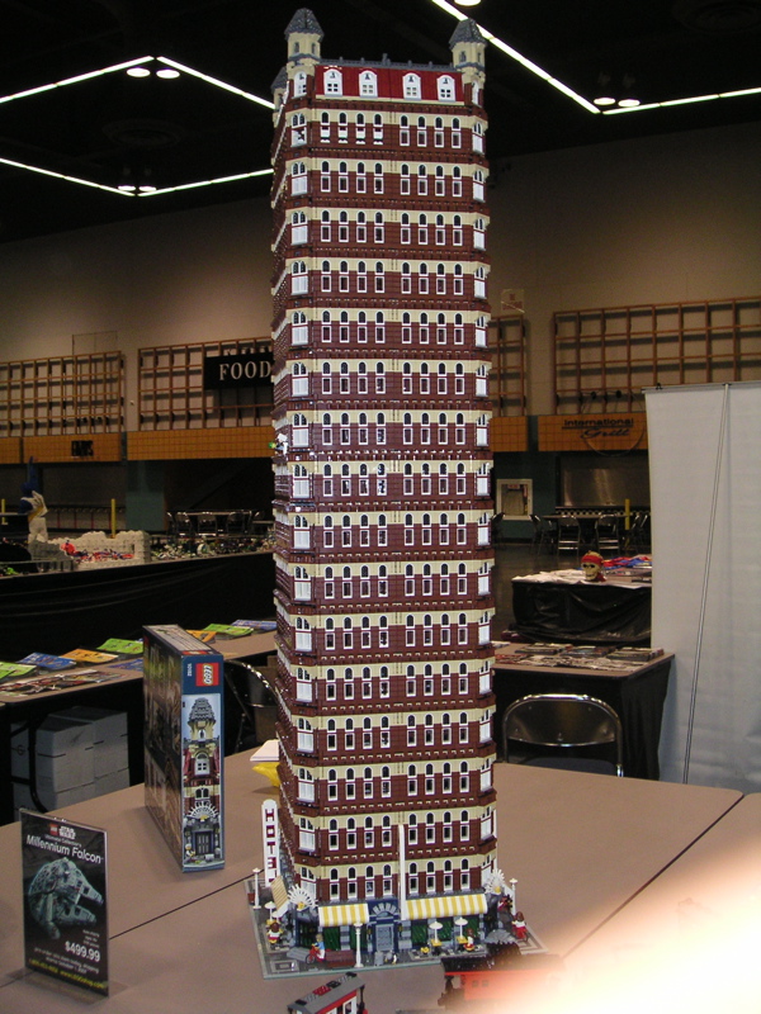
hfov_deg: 37.7
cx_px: 380
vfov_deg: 49.0
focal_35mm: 38
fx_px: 1114
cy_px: 507
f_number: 2.8
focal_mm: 6
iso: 160
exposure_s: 1/45
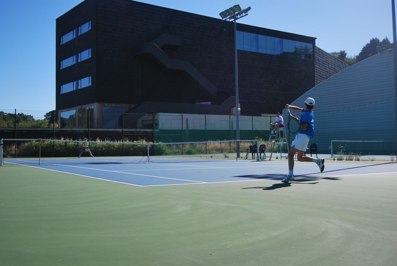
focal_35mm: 39
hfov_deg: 49.5
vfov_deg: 34.4
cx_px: 198
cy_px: 133
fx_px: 431
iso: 100
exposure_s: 1/1000
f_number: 4.2
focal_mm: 26
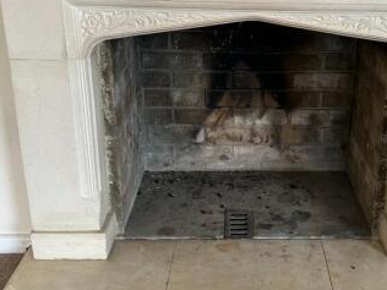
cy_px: 118
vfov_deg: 30.2
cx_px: 255
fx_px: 537
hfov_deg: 39.2
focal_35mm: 48
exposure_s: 1/118
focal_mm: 5.7
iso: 125
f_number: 1.5
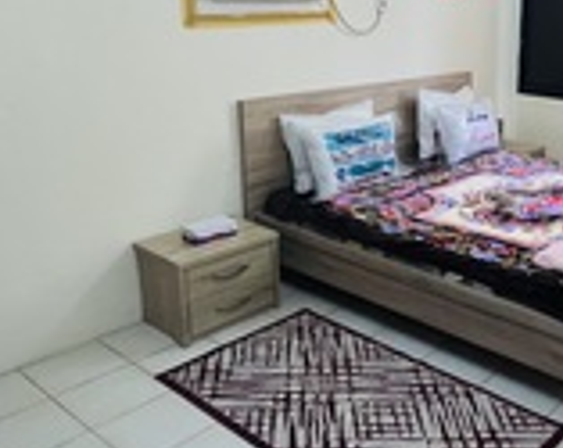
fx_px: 615
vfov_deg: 39.4
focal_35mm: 37
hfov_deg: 46.0
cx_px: 468
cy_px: 138
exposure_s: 1/100
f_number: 1.8
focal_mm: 1.57
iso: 200
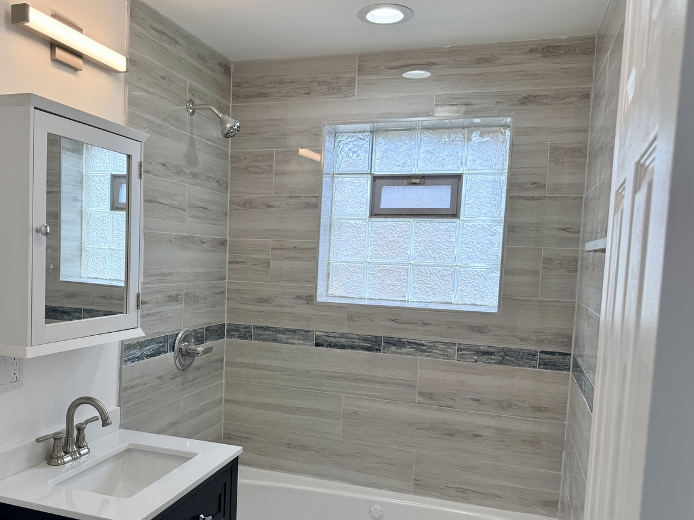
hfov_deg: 59.4
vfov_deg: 46.7
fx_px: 601
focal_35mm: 30
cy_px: 299
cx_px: 276
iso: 80
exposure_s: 1/342
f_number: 1.78
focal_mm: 6.76
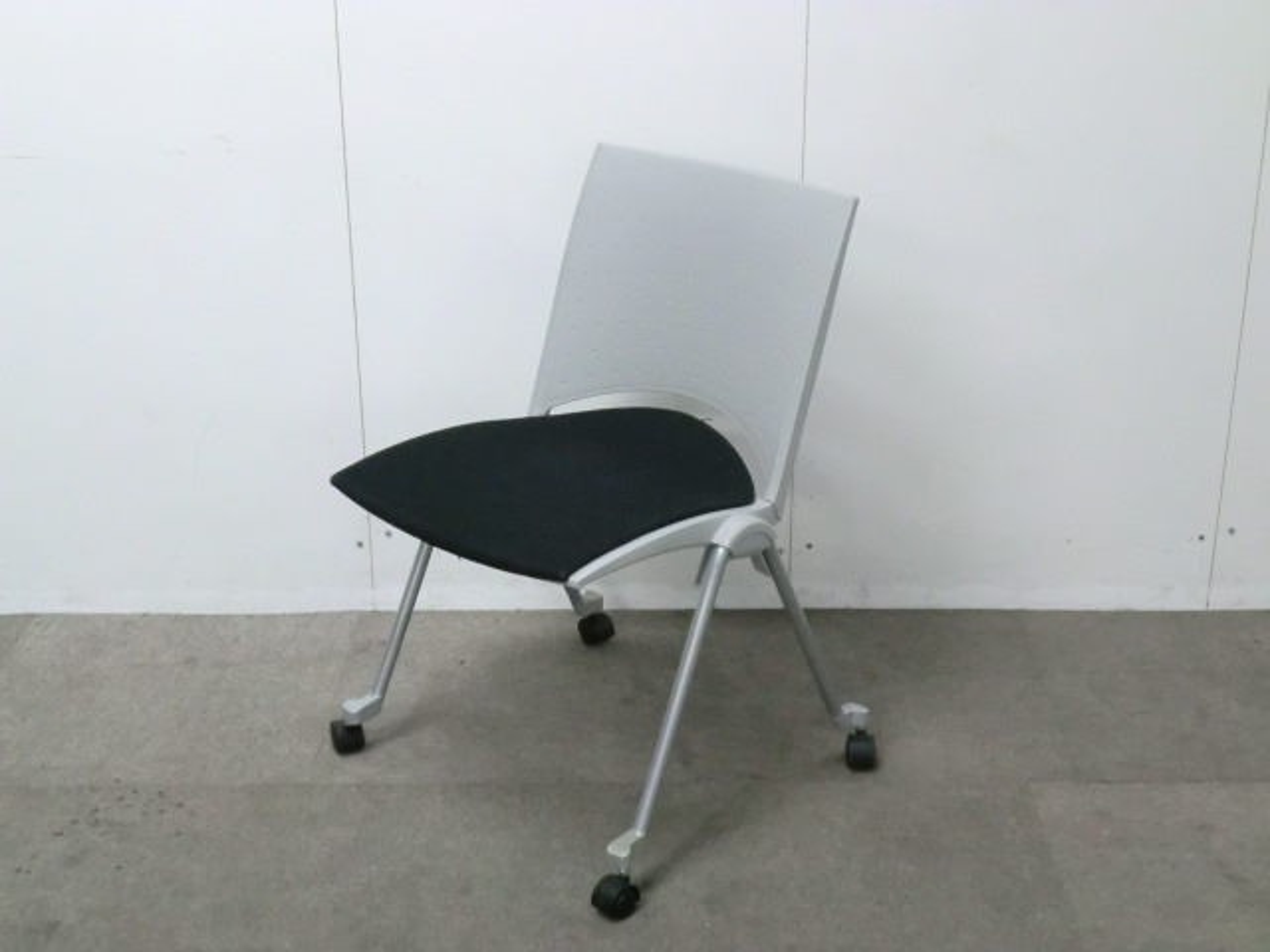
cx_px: 635
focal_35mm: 54
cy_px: 476
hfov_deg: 35.5
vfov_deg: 27.0
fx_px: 1981
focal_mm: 9.8
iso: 800
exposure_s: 1/40
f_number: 4.5
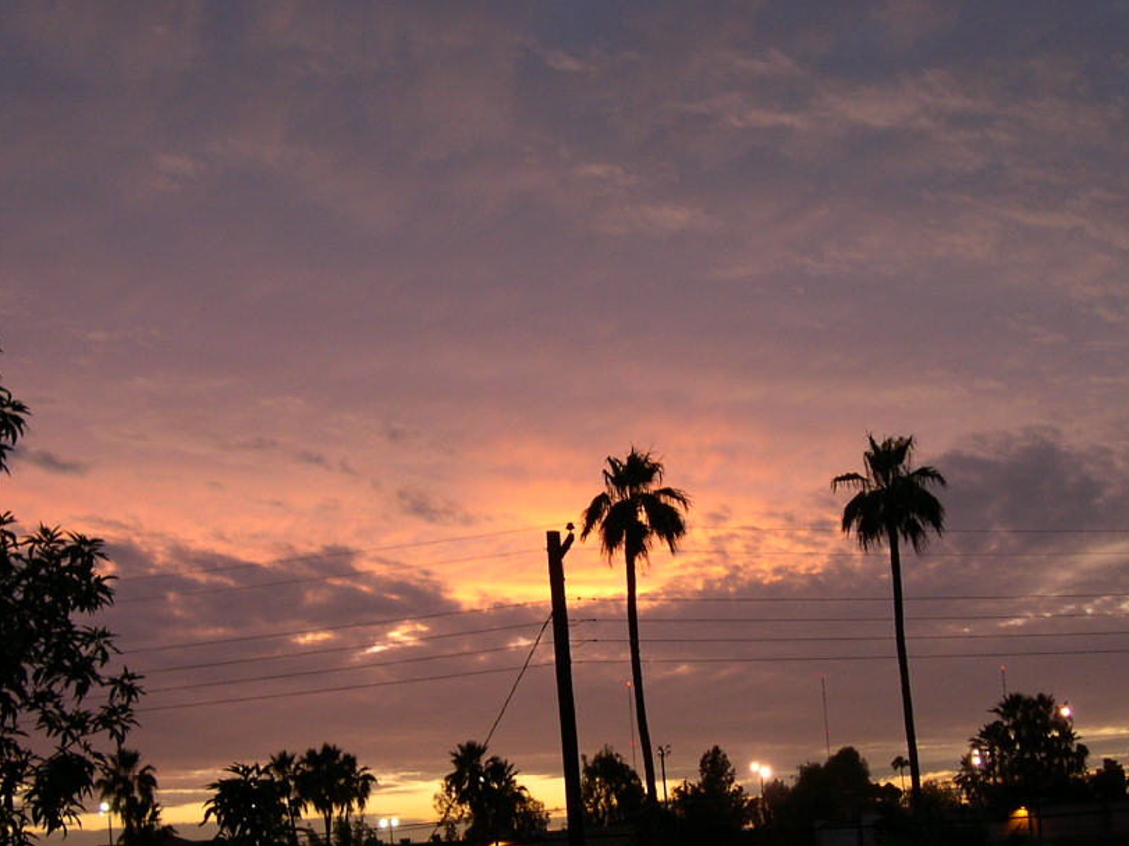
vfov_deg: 24.3
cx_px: 585
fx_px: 1957
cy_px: 552
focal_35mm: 60
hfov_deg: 32.2
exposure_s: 1/27.9
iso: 100
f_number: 2.8
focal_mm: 8
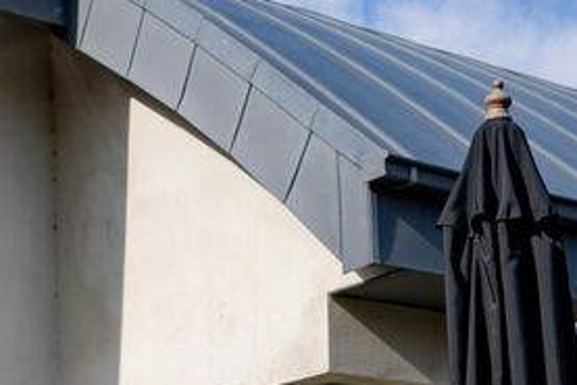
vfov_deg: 12.4
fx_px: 1668
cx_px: 467
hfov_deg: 19.4
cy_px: 614
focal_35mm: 104
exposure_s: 1/800
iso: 100
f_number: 4.5
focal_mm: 24
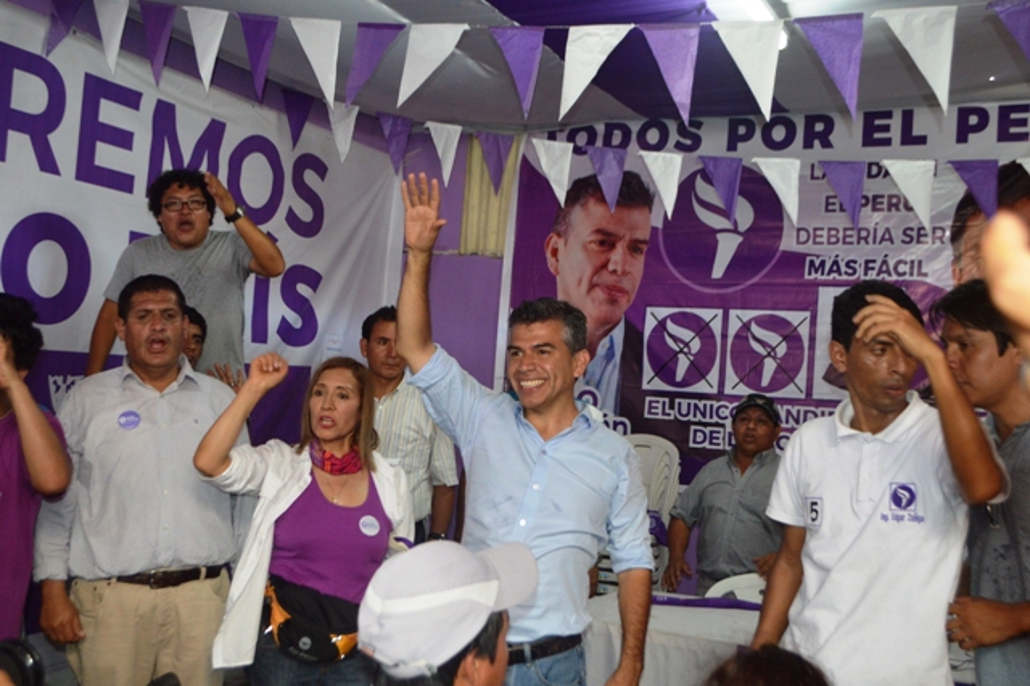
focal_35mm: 42
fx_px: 1201
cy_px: 343
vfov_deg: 31.9
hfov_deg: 46.4
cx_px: 515
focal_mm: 28
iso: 1250
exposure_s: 1/60
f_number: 4.5
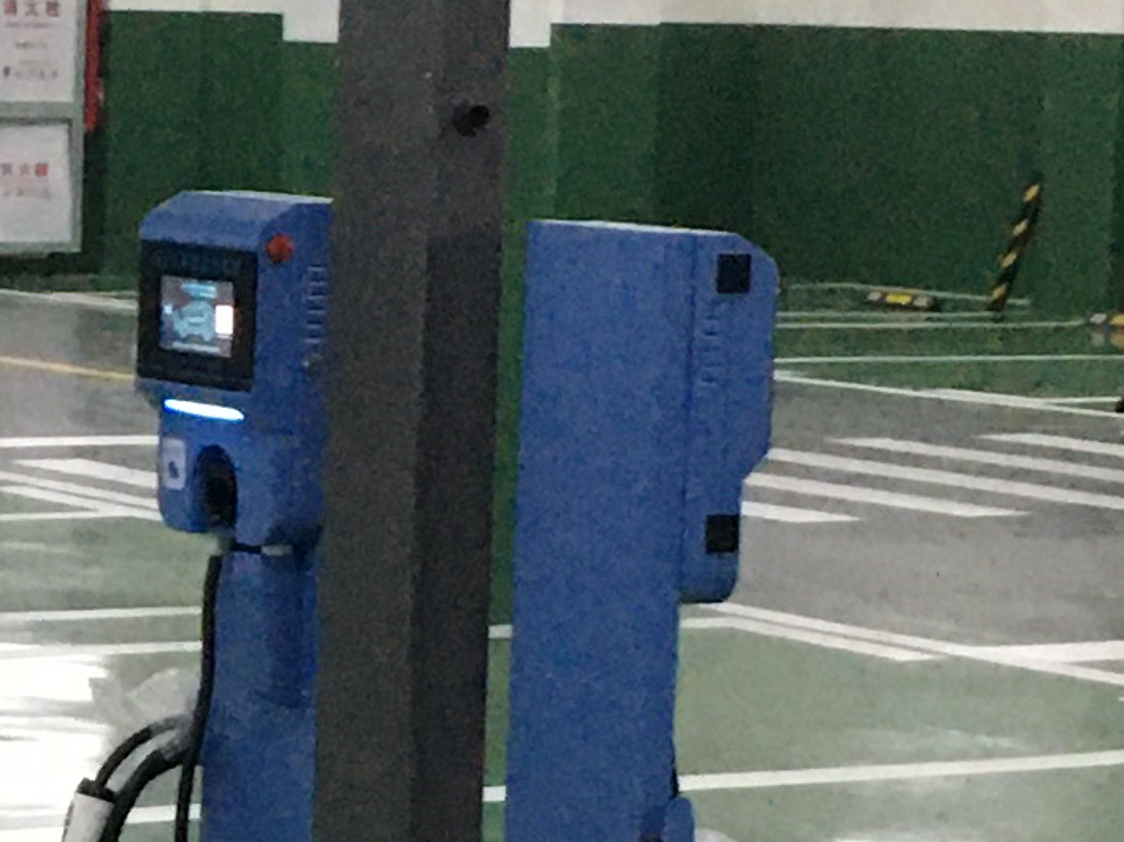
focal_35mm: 165
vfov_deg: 9.0
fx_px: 5355
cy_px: 655
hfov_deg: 11.8
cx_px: -122
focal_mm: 4.15
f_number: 2.2
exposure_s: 1/25
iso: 200
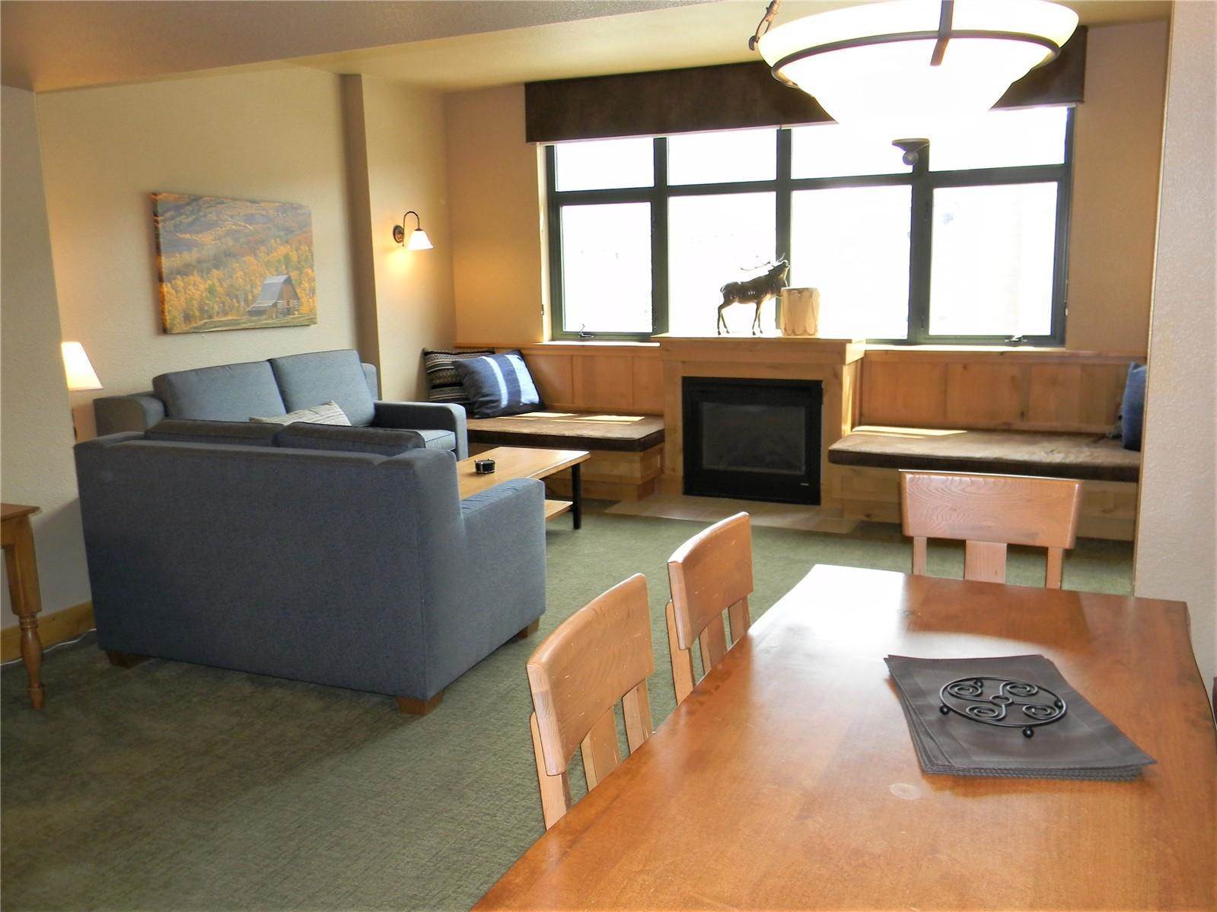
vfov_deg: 49.7
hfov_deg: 63.4
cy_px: 456
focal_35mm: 28
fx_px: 984
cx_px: 608
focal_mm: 5
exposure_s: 1/30
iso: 182
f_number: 3.5
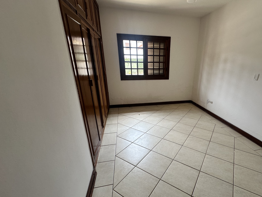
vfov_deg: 74.5
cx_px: 158
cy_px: 109
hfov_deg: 89.7
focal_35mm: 17
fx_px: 129
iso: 80
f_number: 2.2
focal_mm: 2.22
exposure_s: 1/99
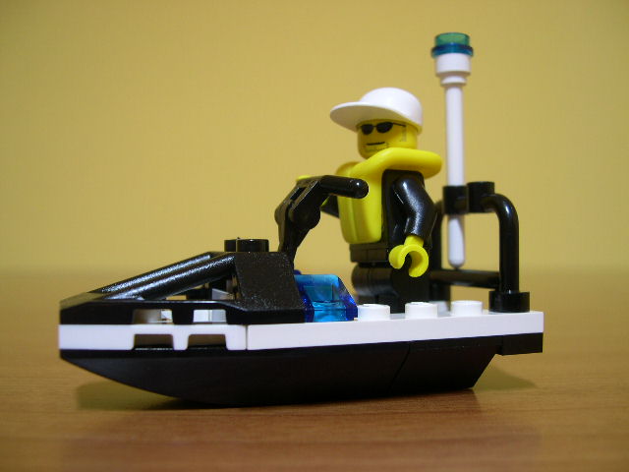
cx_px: 314
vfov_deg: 37.7
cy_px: 236
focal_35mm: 38
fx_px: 690
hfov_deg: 49.0
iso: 116
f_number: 2.8
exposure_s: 1/4.8
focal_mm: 8
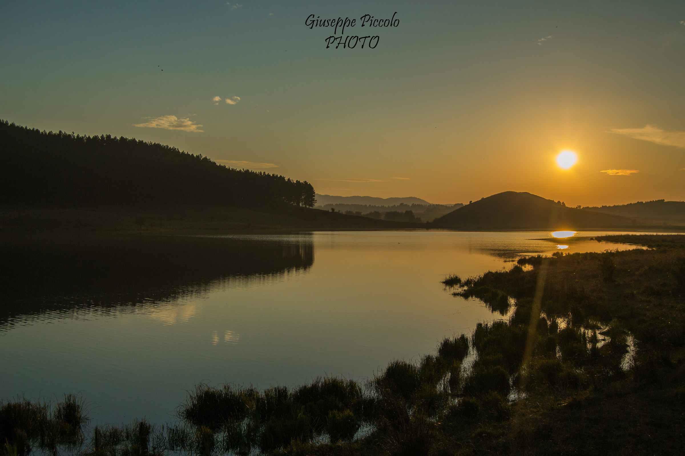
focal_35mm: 48
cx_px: 342
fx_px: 913
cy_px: 228
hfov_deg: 41.1
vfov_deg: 28.1
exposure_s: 1/800
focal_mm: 32
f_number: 8
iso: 100
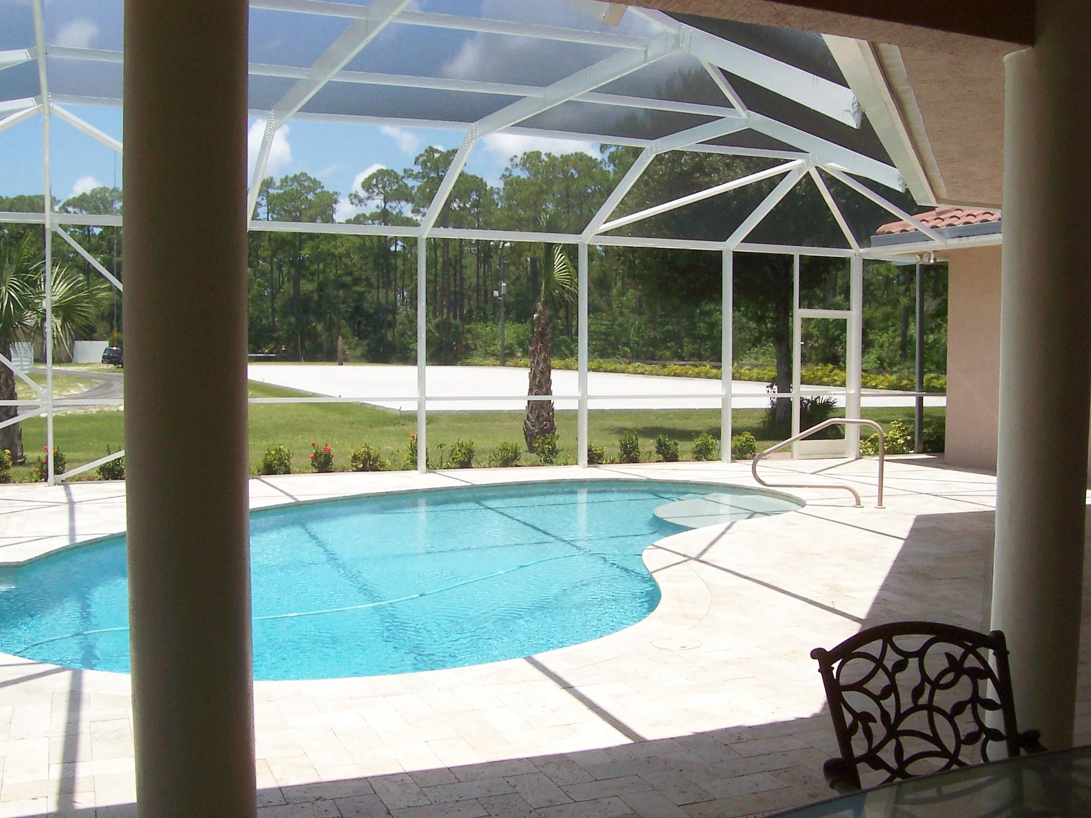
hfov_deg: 50.1
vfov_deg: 38.7
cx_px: 546
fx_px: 1166
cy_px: 409
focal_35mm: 37
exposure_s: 1/500
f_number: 5.6
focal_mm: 5.6
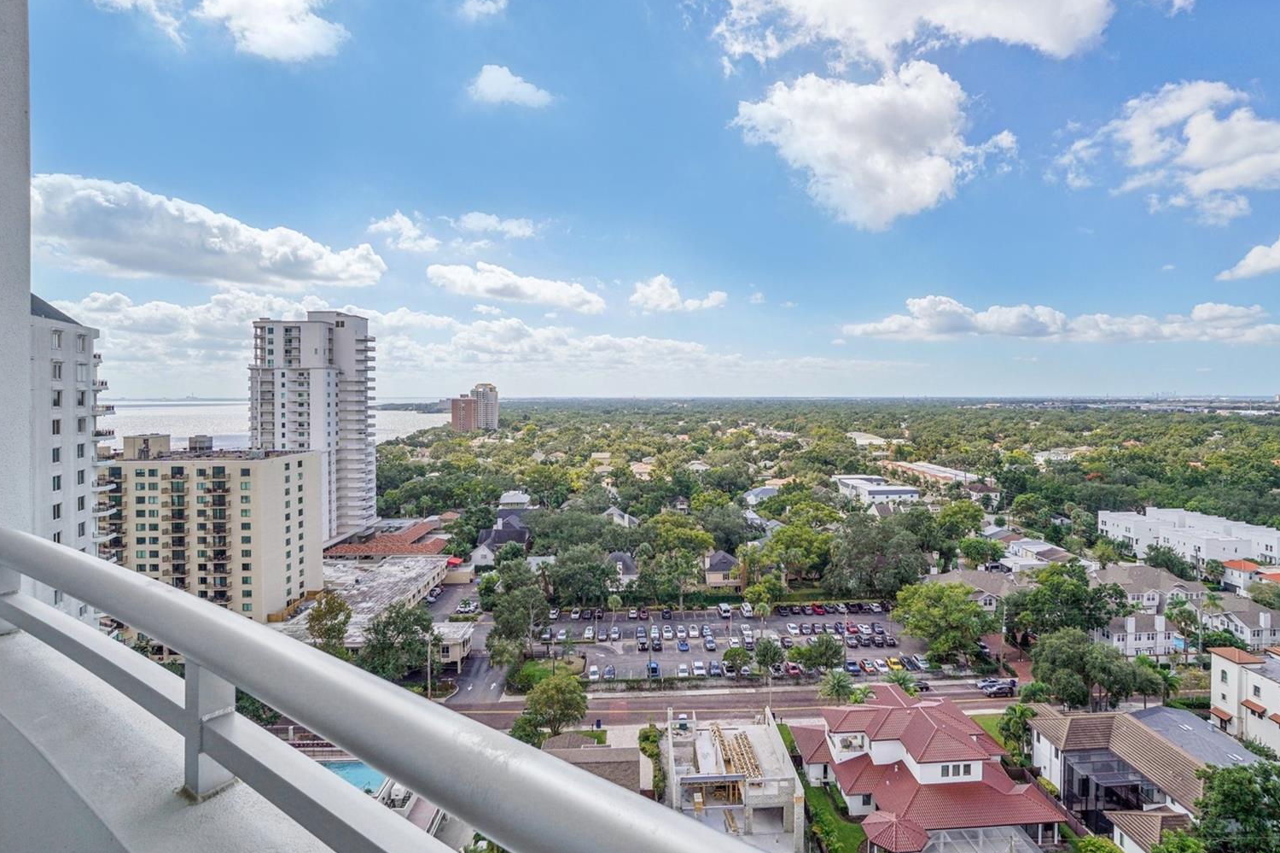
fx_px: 569
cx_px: 678
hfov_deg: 96.6
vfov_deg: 73.7
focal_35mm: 16
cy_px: 424
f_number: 8
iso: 100
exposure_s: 1/350
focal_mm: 10
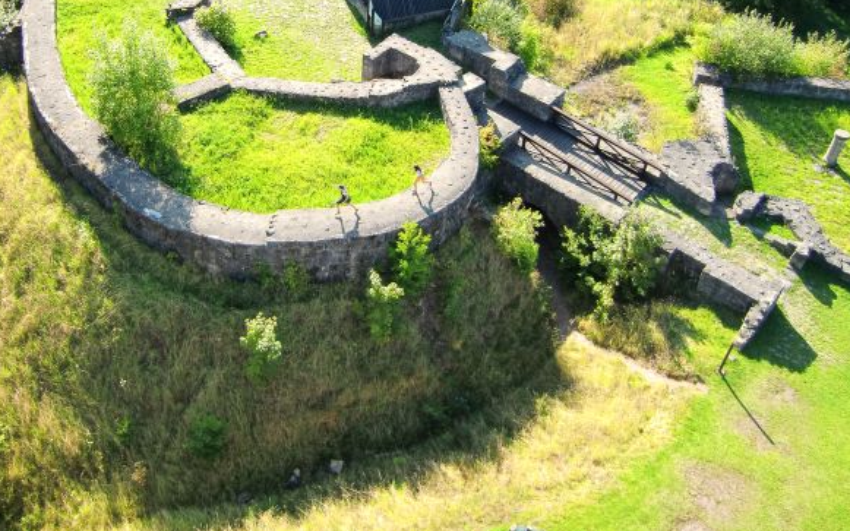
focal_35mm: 35
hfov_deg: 54.8
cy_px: 101
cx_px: 323
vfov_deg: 35.0
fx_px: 811
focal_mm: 4.3
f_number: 3.2
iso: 64
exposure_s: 1/160
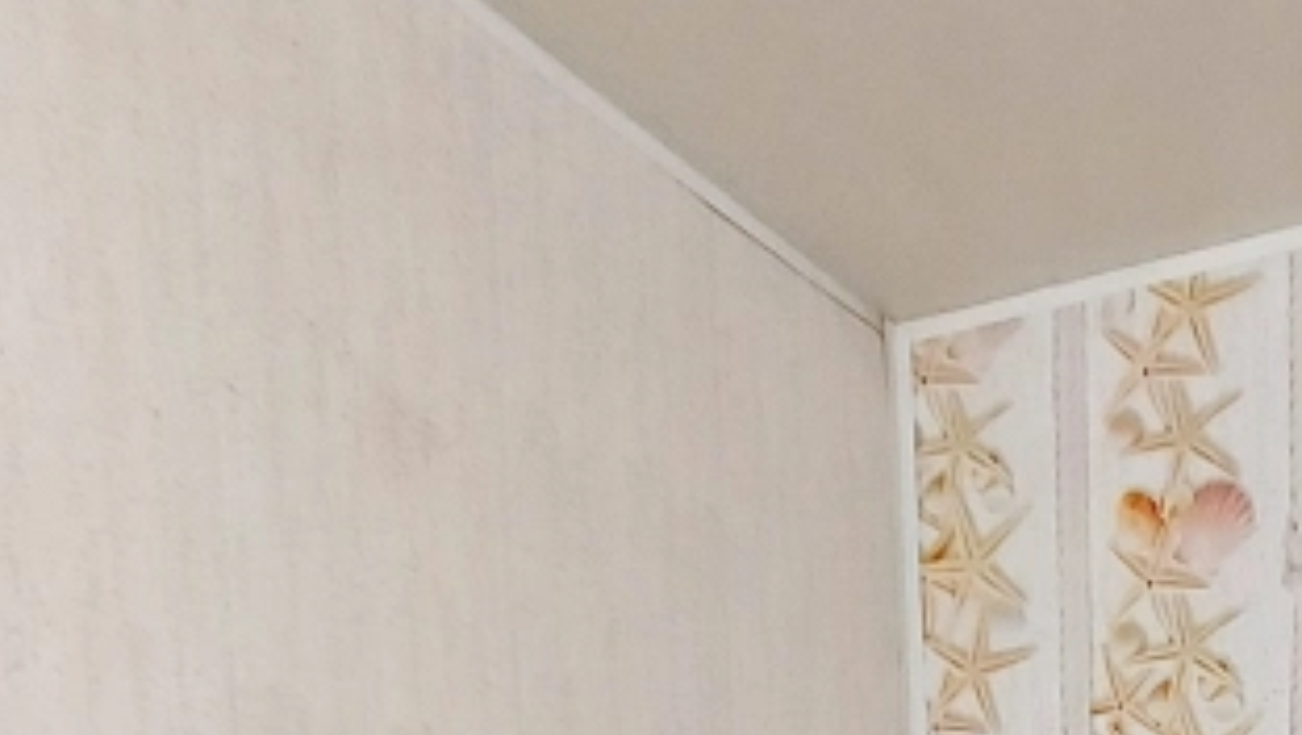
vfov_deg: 16.0
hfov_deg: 37.3
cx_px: 1323
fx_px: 1693
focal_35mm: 49
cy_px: 1633
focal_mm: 1.74
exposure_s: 1/50
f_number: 2.2
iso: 250
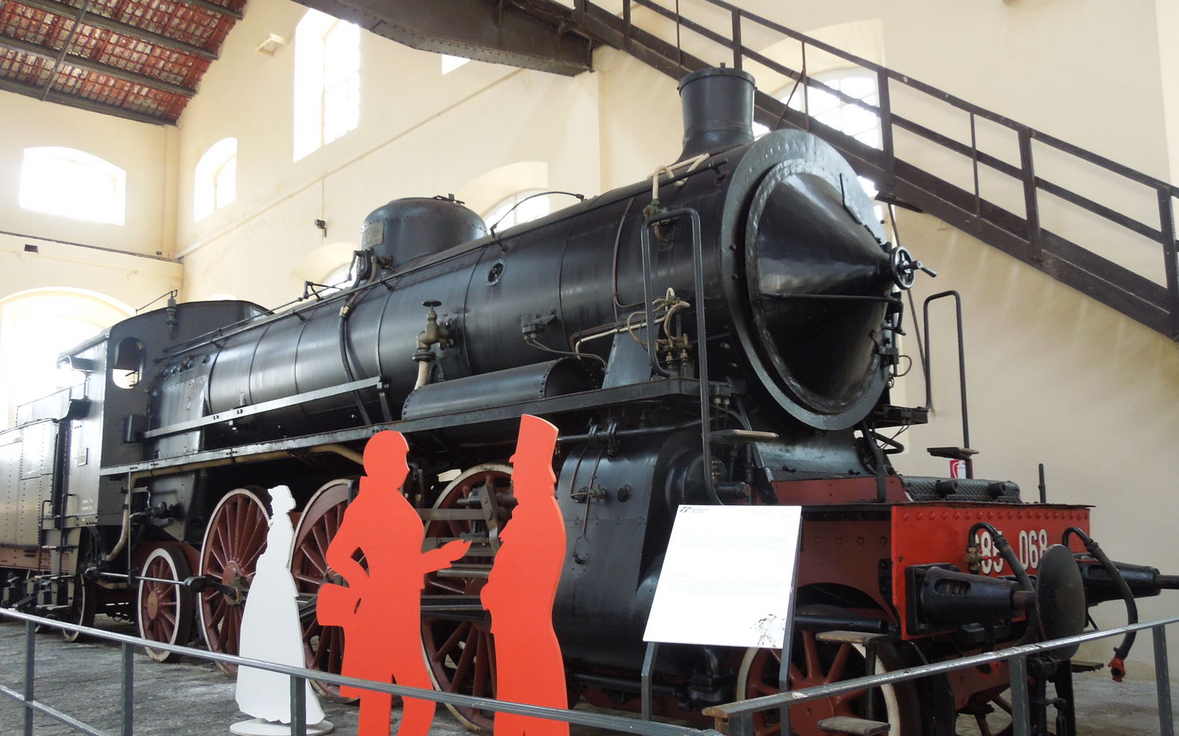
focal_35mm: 30
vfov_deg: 41.8
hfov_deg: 62.9
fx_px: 964
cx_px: 591
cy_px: 398
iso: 250
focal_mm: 5
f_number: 3.5
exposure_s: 1/30
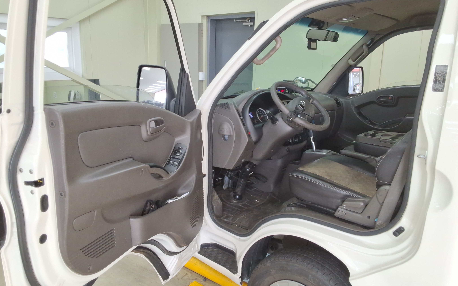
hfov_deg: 62.9
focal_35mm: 30
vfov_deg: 41.8
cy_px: 129
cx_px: 228
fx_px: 374
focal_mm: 2.91
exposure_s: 1/120
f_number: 1.9
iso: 44
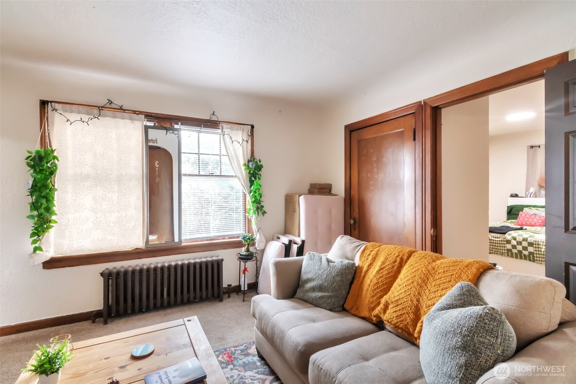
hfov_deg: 95.0
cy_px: 192
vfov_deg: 72.0
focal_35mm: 16
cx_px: 288
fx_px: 264
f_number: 20
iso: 800
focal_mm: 11
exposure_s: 1/1.25
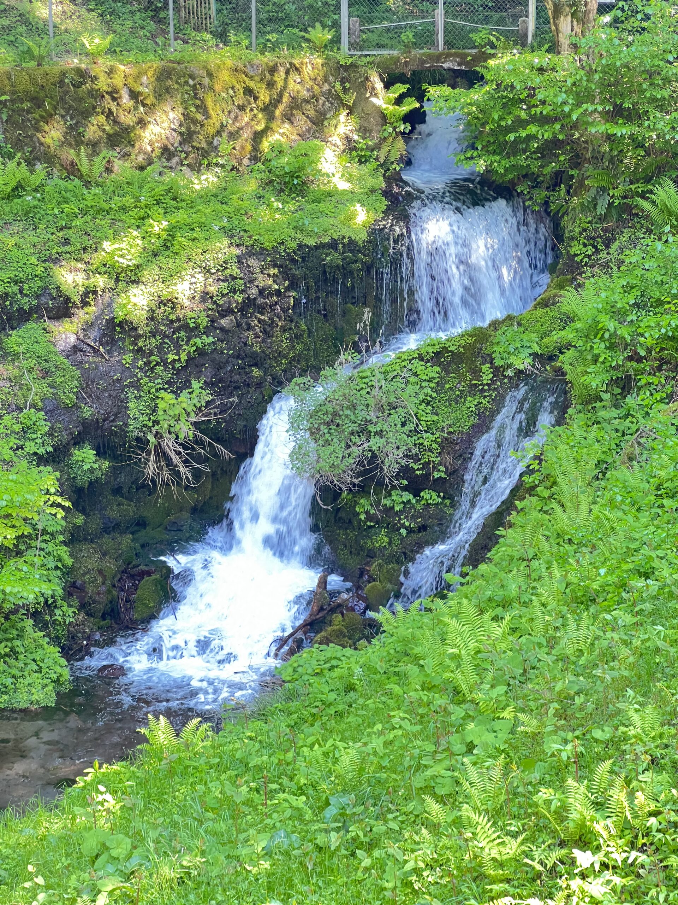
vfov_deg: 25.3
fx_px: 2011
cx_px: 339
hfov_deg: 19.1
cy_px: 452
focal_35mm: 77
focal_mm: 9
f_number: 2.8
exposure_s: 1/64
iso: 250
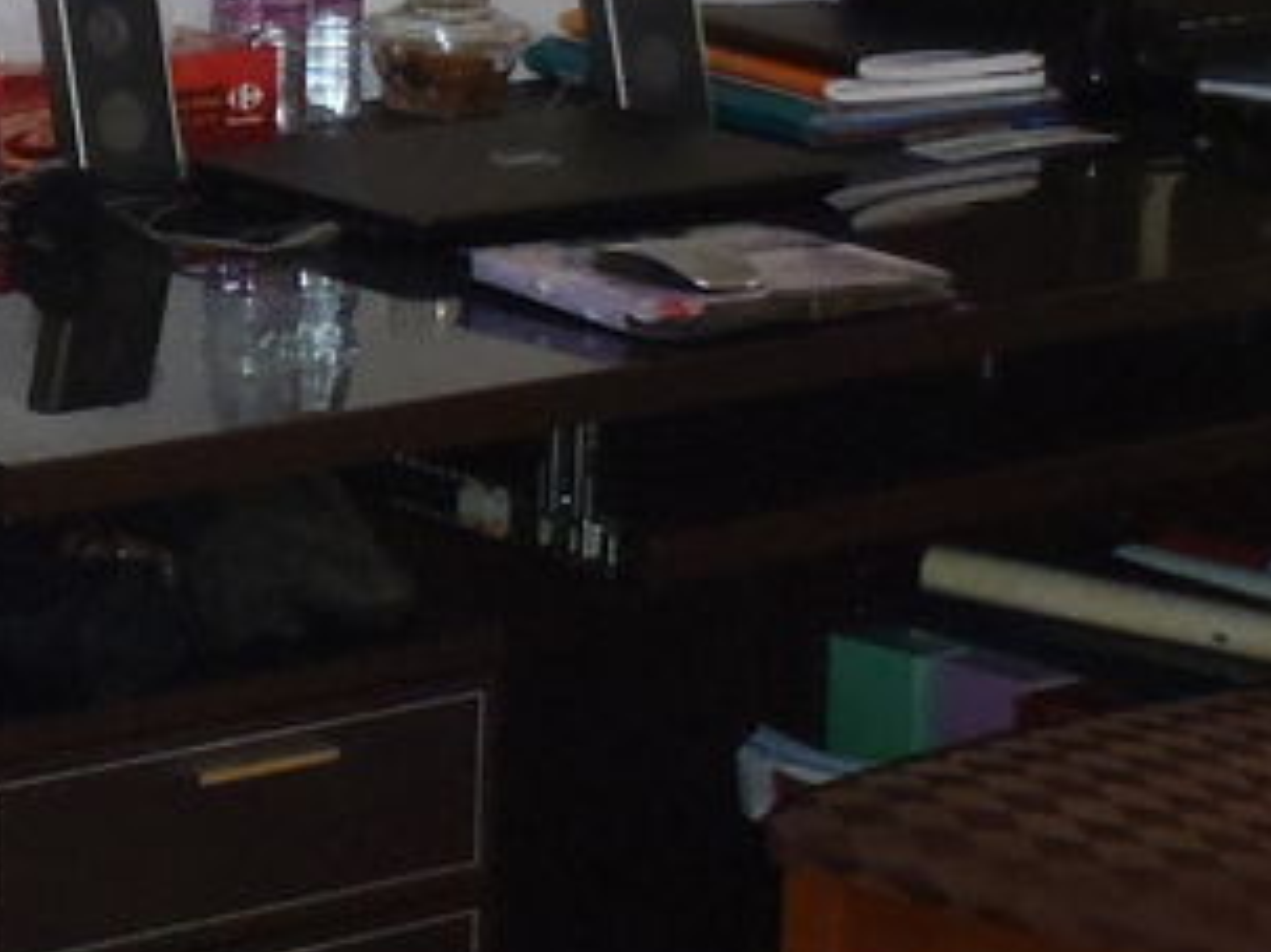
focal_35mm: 148
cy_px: 143
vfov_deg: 10.0
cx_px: -29
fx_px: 5432
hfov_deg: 13.2
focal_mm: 5
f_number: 3.9
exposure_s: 1/30
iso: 200
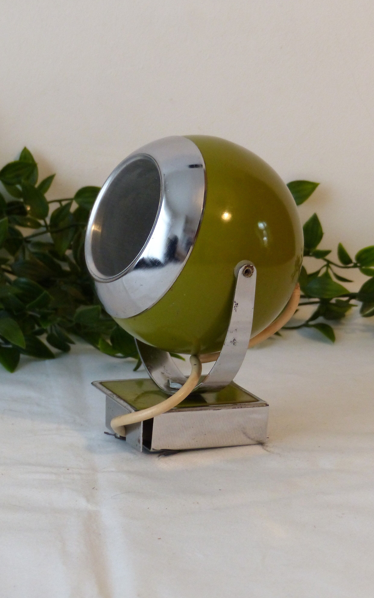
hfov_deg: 9.2
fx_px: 2316
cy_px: 297
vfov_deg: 14.7
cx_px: 202
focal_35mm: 142
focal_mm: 21.8
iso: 400
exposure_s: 1/20
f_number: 2.8
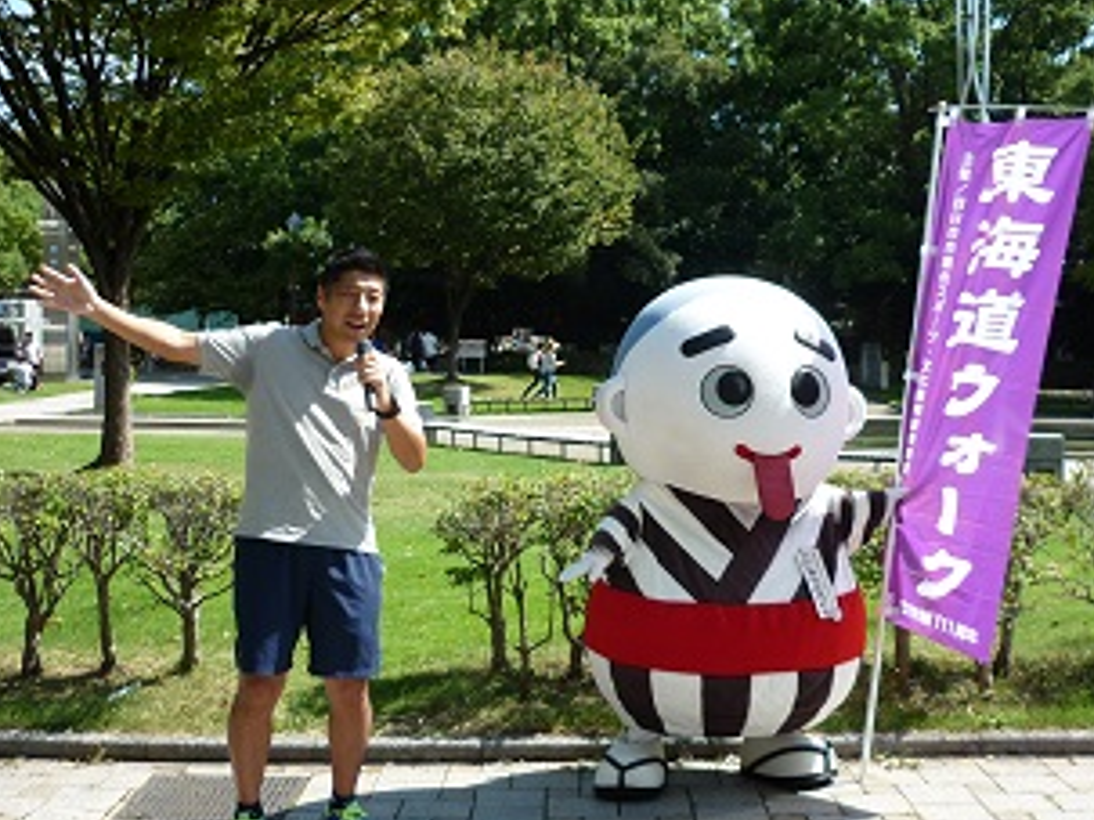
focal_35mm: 47
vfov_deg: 30.9
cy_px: 392
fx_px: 1485
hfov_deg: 40.4
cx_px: 587
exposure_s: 1/640
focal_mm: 5.5
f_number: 2.8
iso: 80
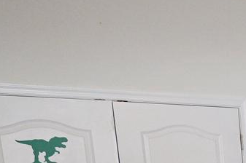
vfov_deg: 14.1
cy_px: 302
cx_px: 418
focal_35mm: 85
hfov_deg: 19.3
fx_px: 580
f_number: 4
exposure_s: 1/200
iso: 2000
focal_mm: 14
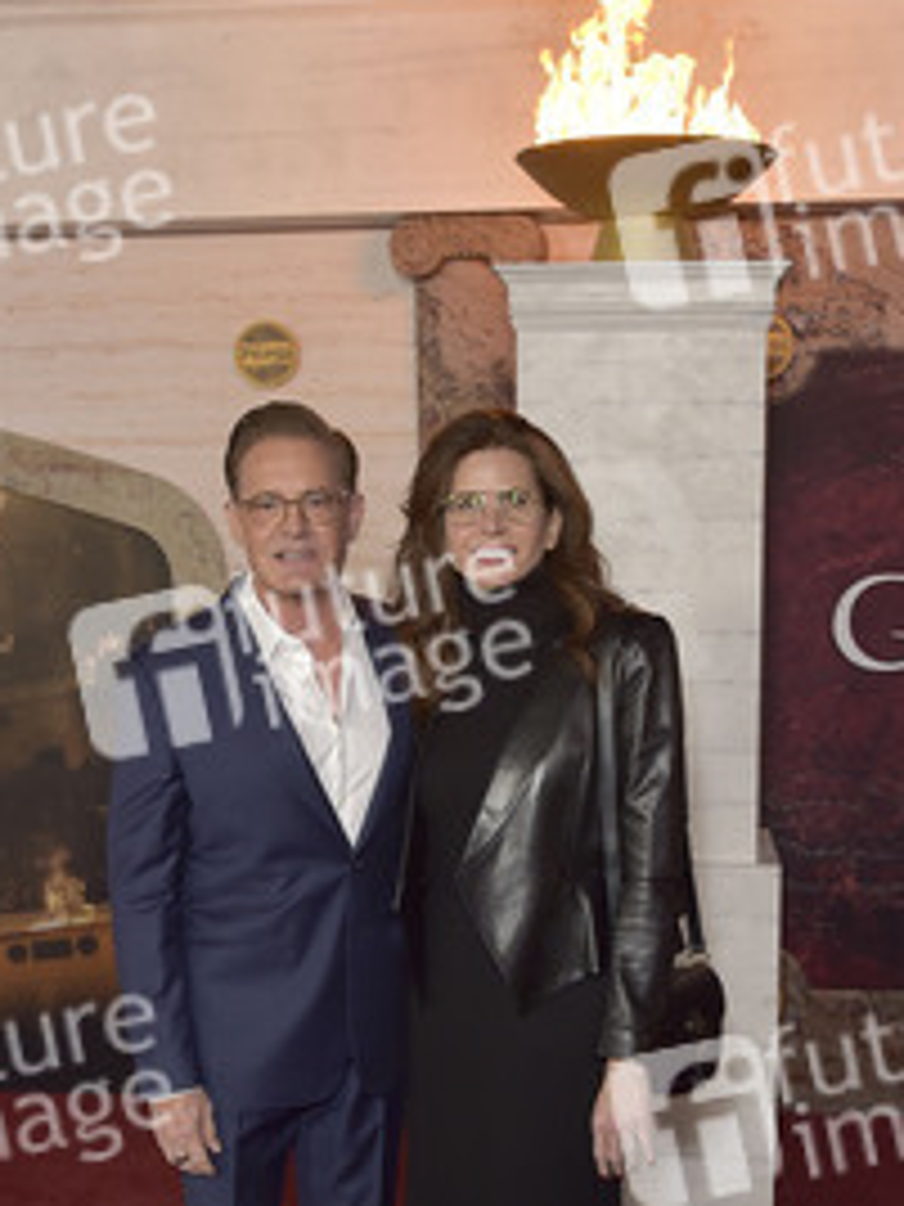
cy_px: 878
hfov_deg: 31.5
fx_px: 1602
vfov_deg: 40.3
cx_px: 434
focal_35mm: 46
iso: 1000
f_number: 5.6
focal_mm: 32
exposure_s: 1/250
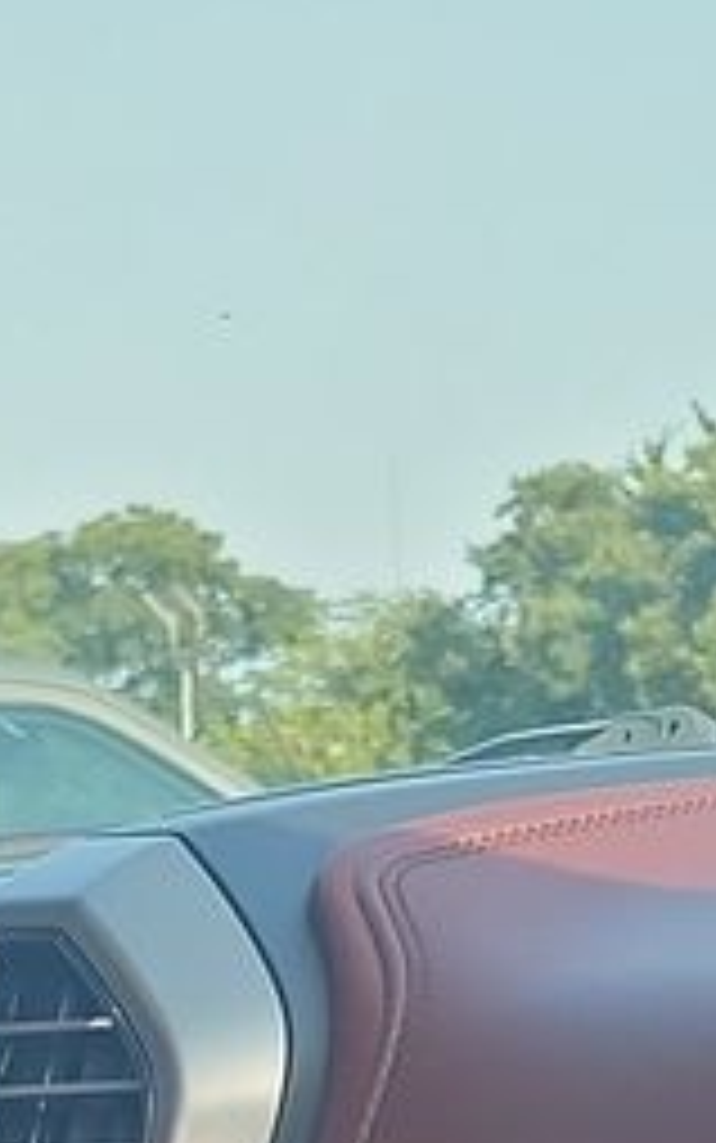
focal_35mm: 160
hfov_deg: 7.8
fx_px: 4990
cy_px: 2434
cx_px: -779
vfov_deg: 11.5
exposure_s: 1/119
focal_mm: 6.7
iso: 57
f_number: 1.8
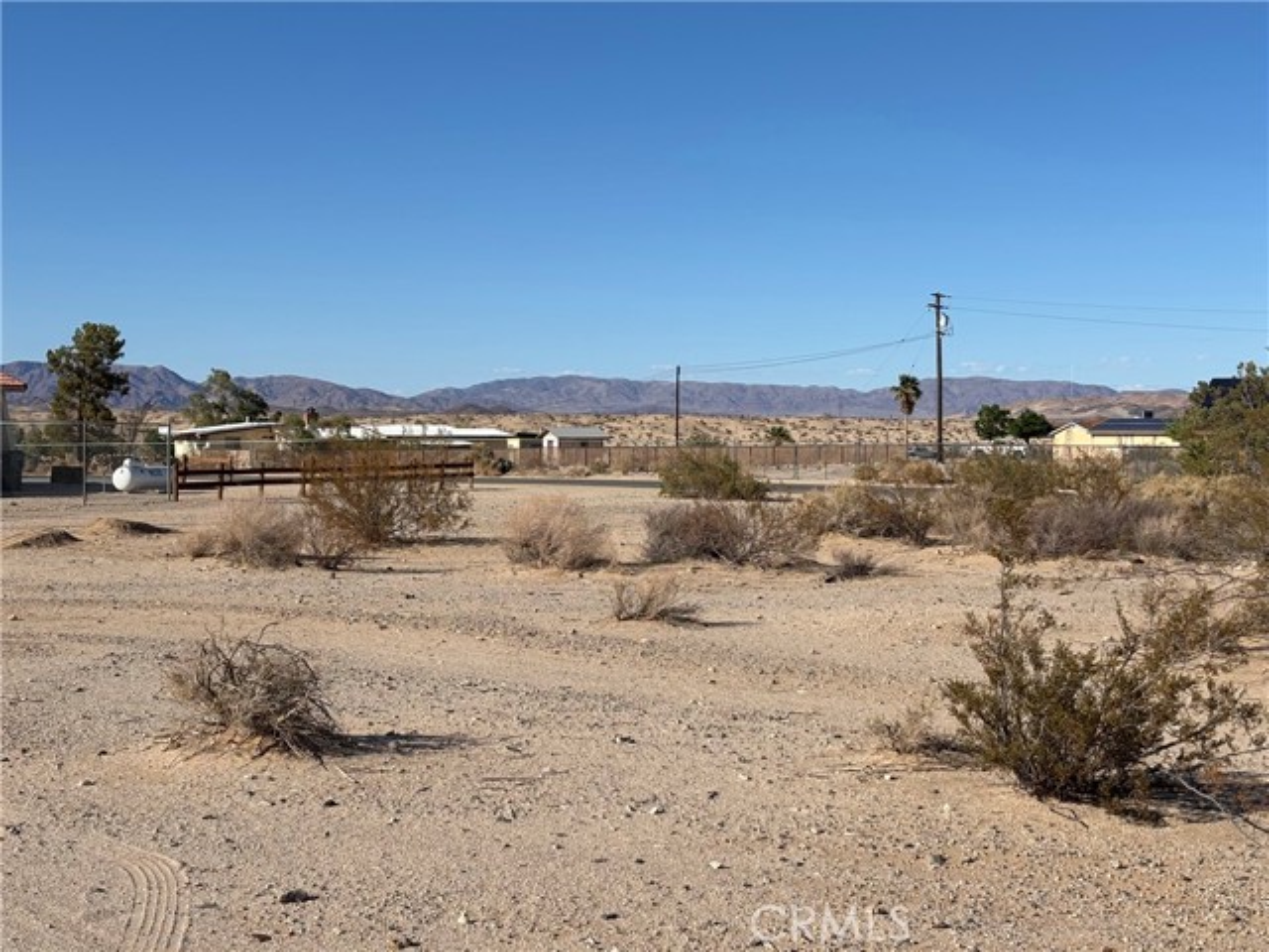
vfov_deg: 28.0
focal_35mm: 52
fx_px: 1906
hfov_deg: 36.8
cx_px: 634
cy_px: 476
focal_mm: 5.96
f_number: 1.6
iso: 40
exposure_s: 1/4630
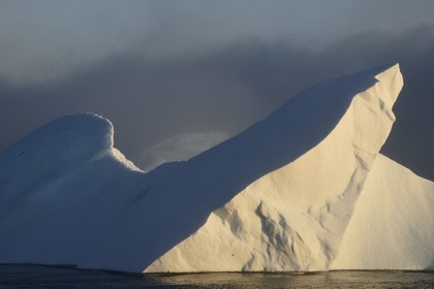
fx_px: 2411
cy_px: 144
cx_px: 217
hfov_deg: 10.3
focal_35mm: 200
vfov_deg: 6.9
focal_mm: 200
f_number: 10
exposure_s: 1/320
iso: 200
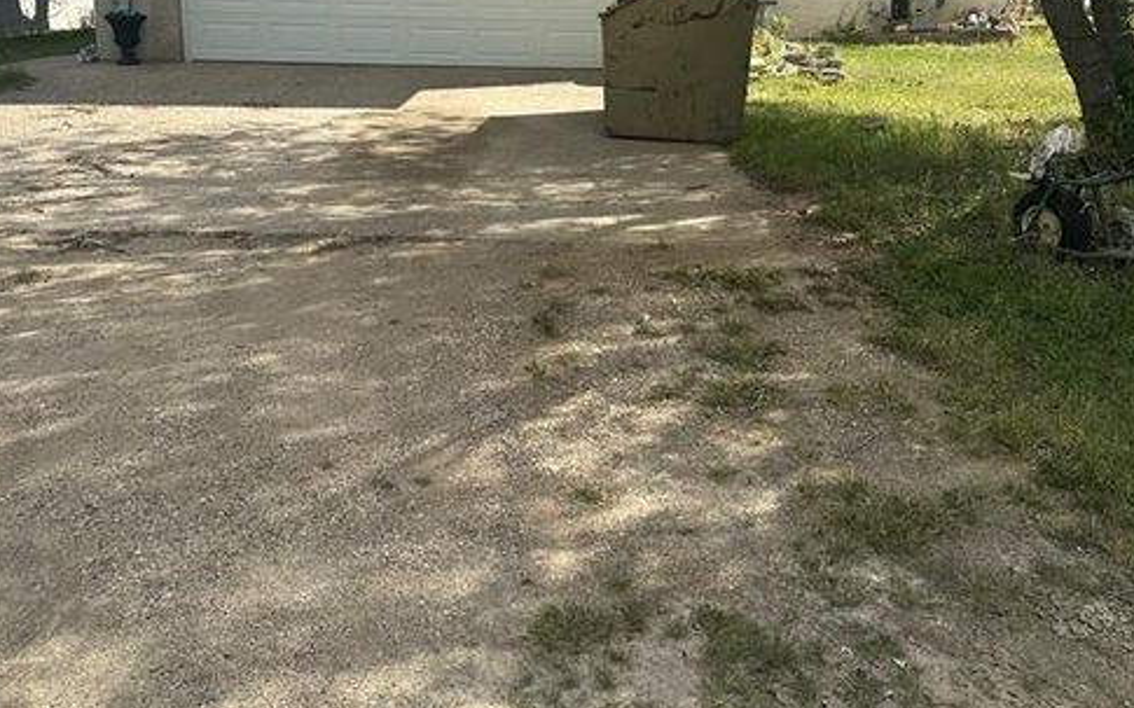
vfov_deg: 35.5
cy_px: 186
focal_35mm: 35
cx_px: 563
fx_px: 1082
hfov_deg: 55.3
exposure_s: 1/2410
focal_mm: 6.86
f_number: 1.78
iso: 80
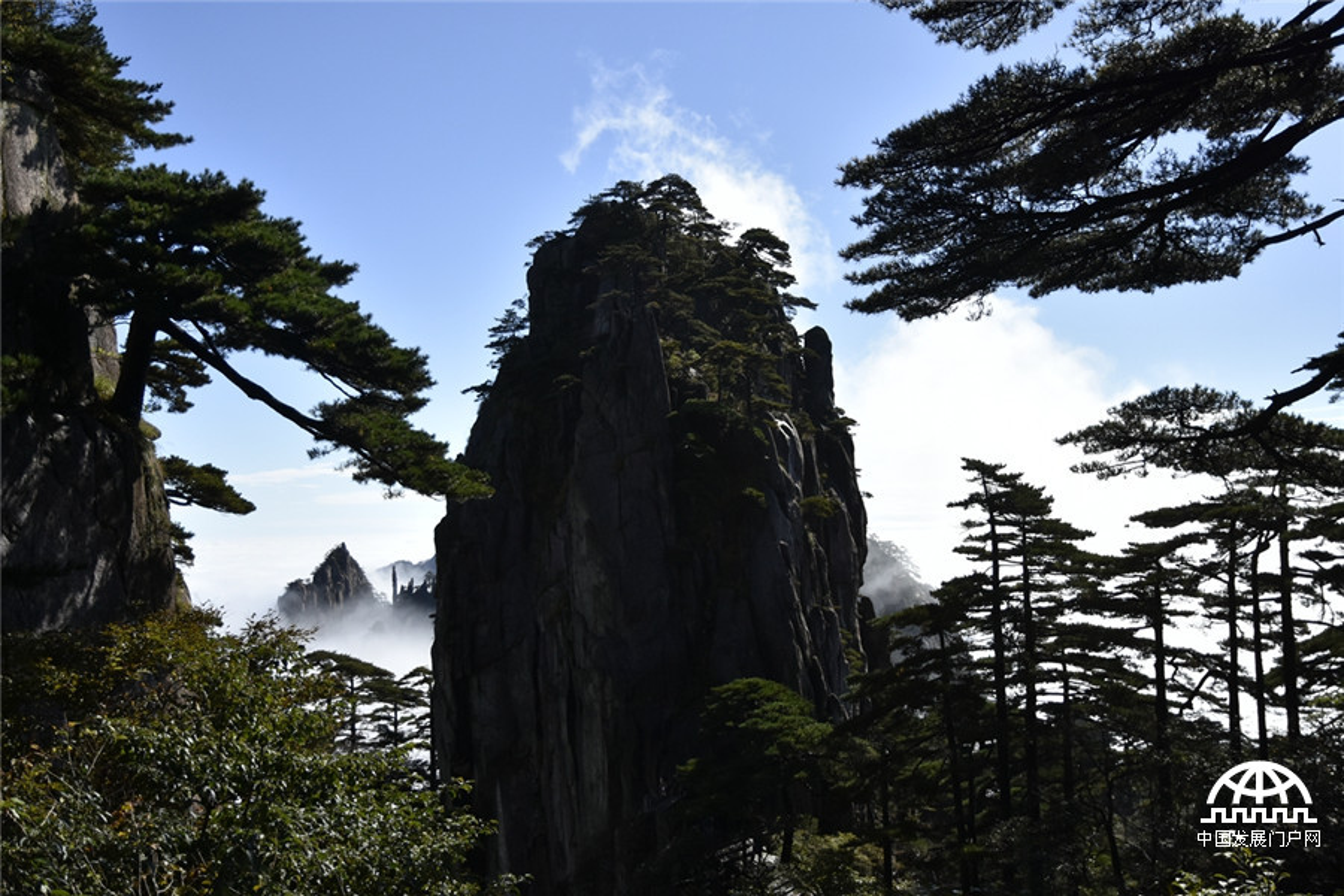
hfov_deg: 61.9
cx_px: 672
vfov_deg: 43.6
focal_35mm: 30
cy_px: 448
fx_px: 1120
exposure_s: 1/8000
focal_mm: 20
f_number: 3.8
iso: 500
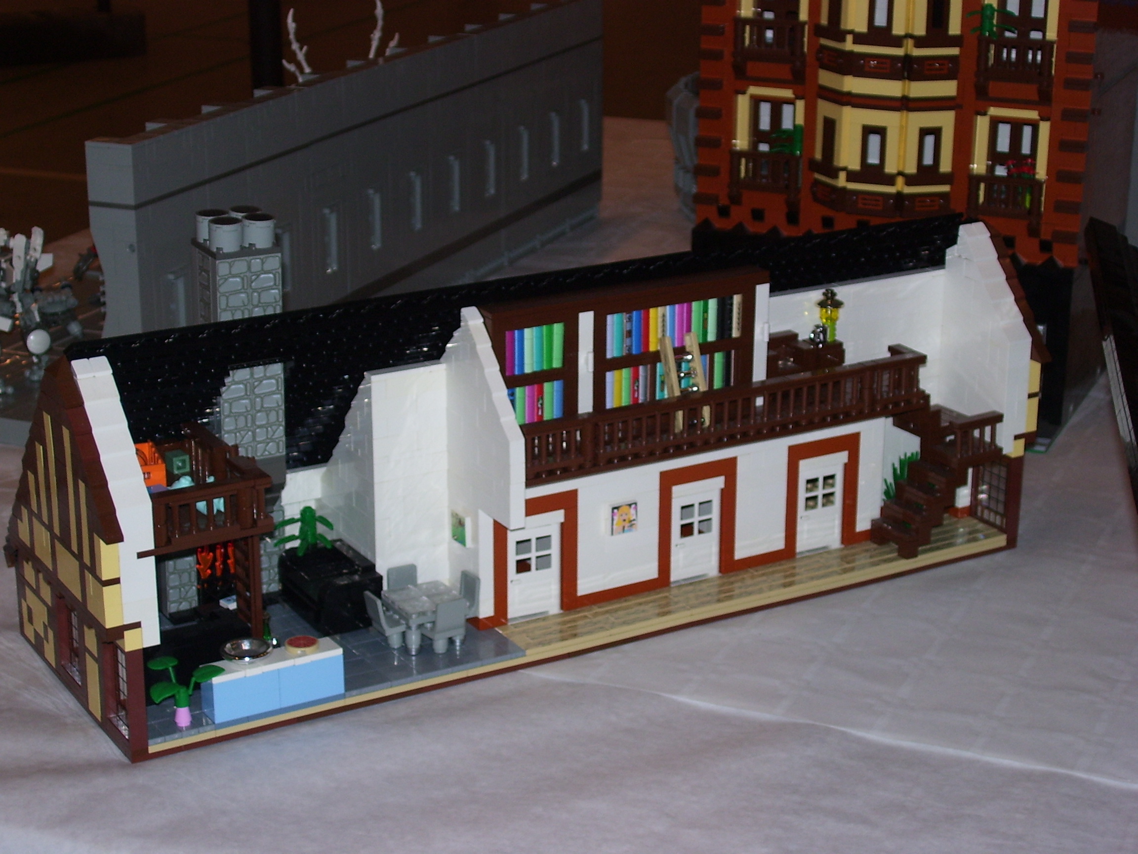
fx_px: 2301
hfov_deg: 27.8
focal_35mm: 70
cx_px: 569
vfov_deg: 21.0
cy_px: 427
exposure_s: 1/90
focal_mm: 11.6
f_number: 4
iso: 80
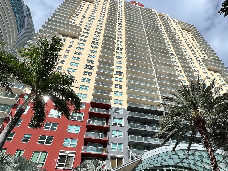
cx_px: 126
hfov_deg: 81.5
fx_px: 132
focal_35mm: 20
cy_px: 118
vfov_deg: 63.8
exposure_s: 1/3125
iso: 40
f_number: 1.8
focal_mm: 1.57
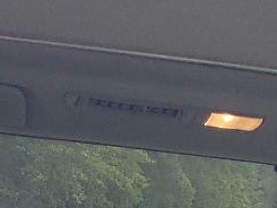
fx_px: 1361
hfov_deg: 11.5
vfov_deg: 7.5
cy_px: 668
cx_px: 2
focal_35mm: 170
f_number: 1.5
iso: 50
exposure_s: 1/192
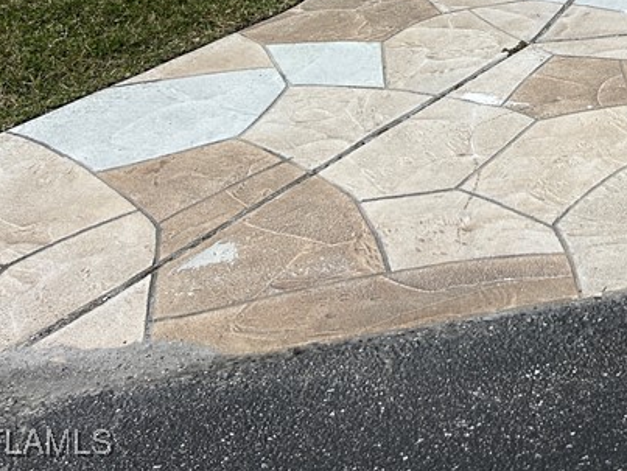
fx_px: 1197
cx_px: 719
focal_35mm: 66
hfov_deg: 26.6
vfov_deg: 20.6
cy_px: -120
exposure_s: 1/12658
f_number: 1.5
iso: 50
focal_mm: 5.7
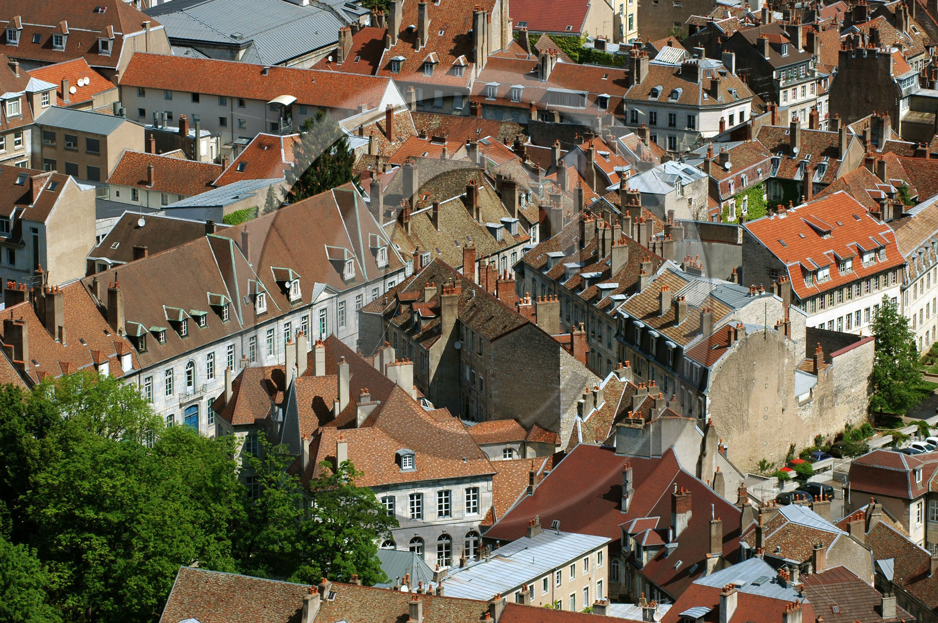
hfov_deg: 10.2
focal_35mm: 202
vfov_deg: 6.8
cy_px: 312
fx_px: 5270
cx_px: 469
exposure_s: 1/320
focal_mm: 135
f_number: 9
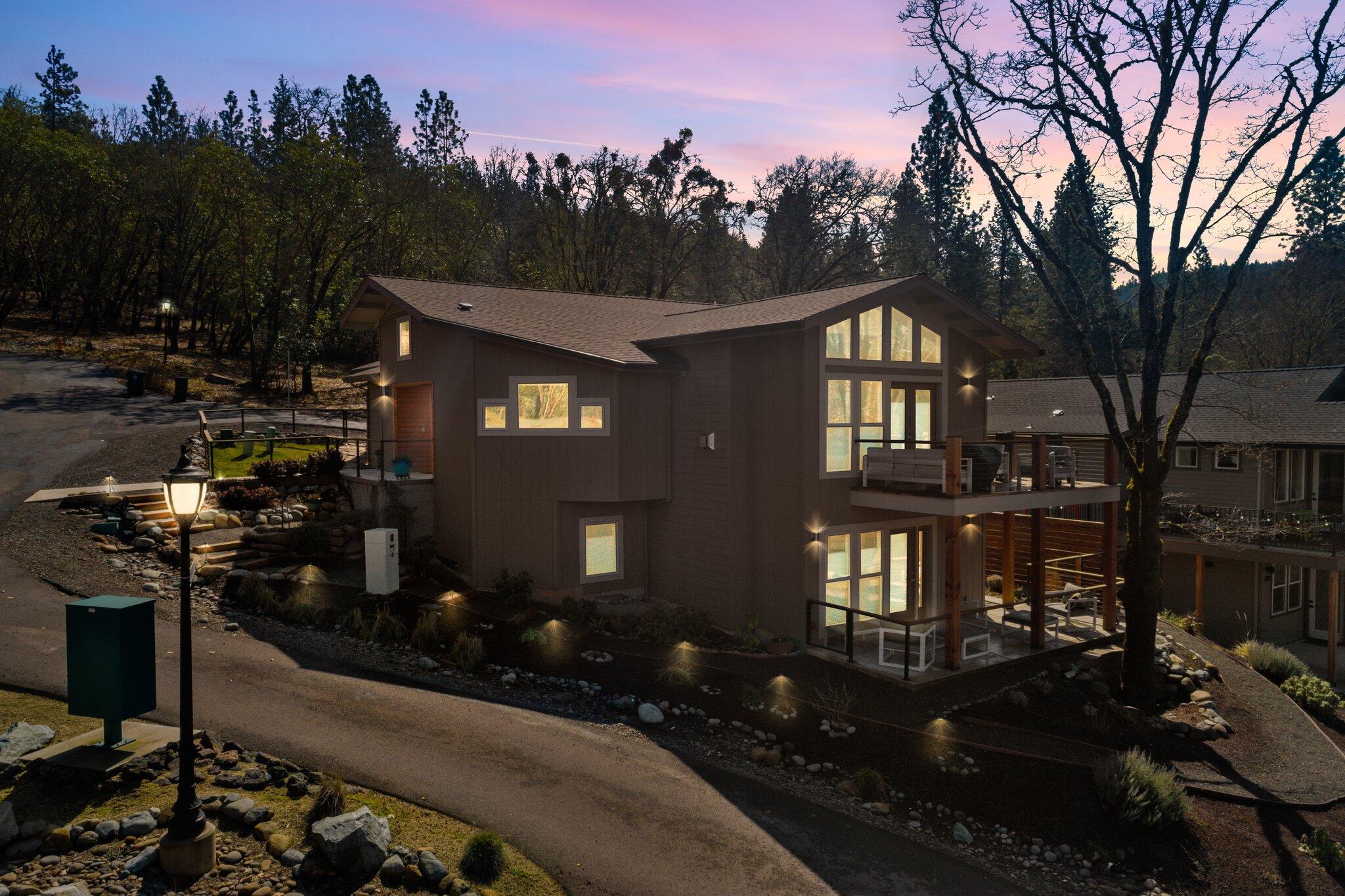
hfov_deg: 73.8
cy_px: 448
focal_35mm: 24
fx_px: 896
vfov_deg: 53.1
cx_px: 672
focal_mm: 8.8
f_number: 5
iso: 500
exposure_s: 1/500
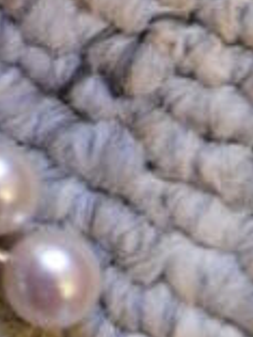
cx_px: -264
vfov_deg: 13.2
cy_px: -95
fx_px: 1403
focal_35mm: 144
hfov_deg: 9.6
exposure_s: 1/8
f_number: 3.5
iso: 800
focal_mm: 6.3
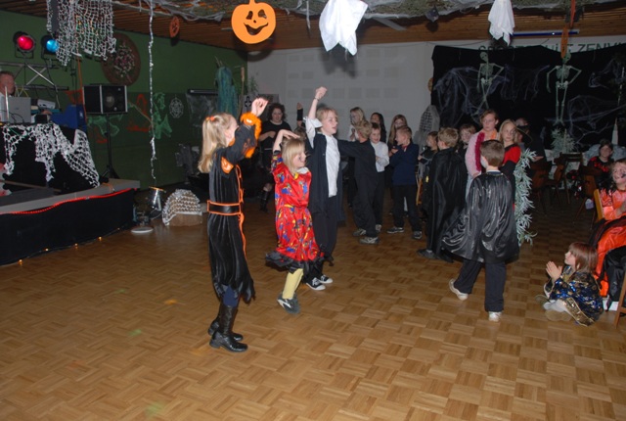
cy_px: 210
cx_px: 313
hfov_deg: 67.3
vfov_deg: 48.2
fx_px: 471
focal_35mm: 27
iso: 200
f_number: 5
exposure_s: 1/60
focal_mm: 18
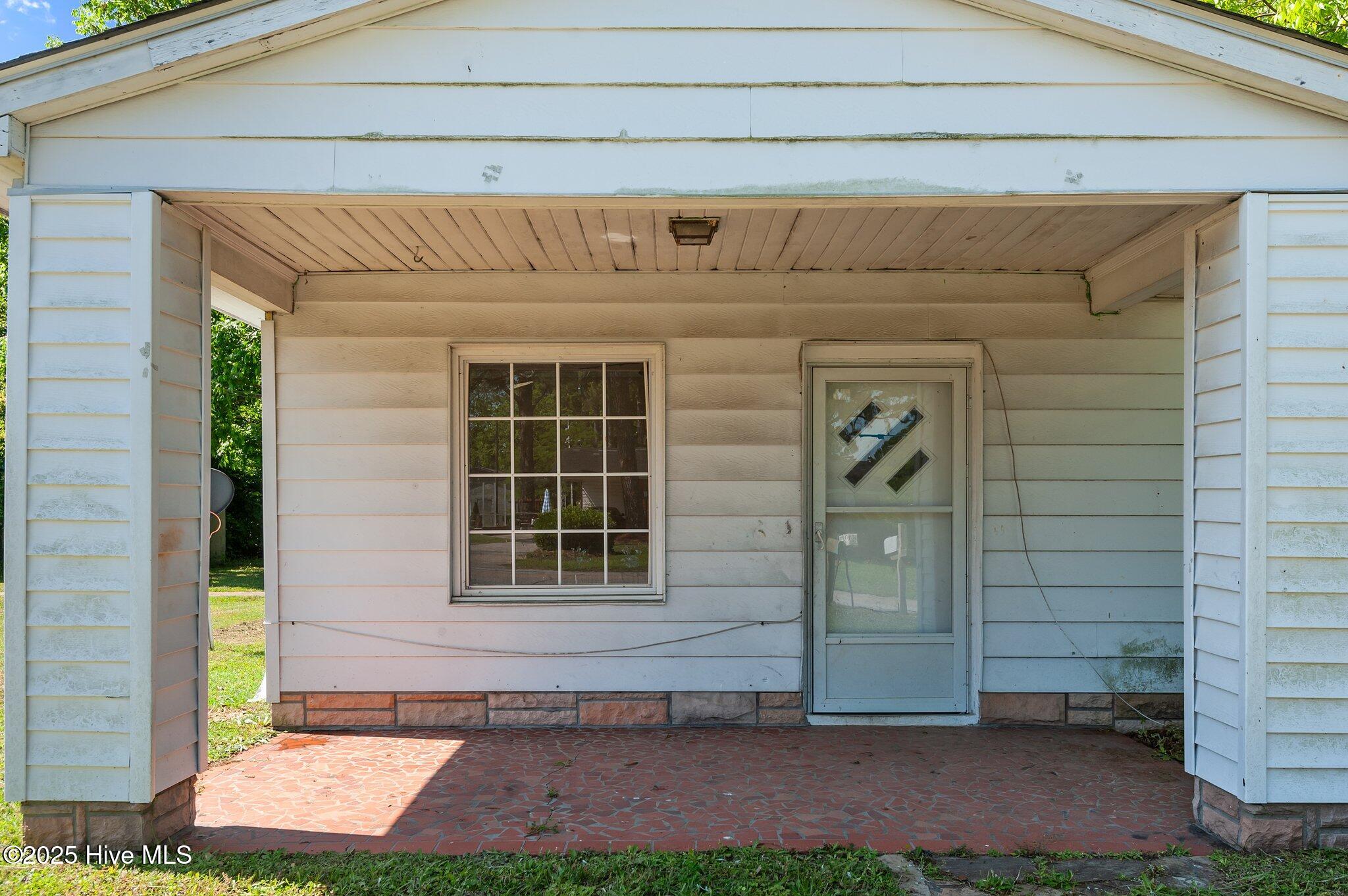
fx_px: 1085
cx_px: 674
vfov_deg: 44.9
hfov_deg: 63.7
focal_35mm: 29
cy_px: 448
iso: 400
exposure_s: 1/320
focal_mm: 29
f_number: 9
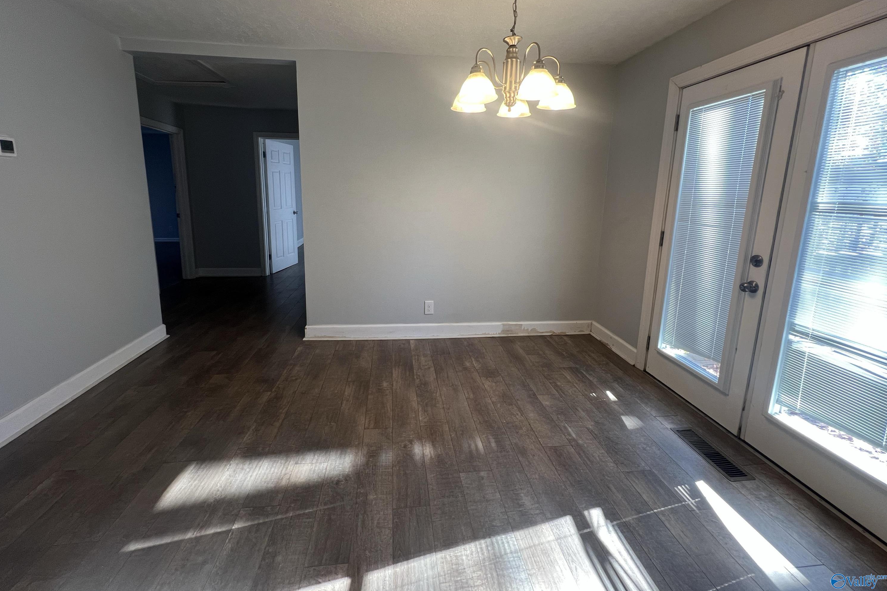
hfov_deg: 104.2
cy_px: 250
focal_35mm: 14
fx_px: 345
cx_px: 430
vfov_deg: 80.6
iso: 160
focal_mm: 1.57
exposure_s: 1/120
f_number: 1.8
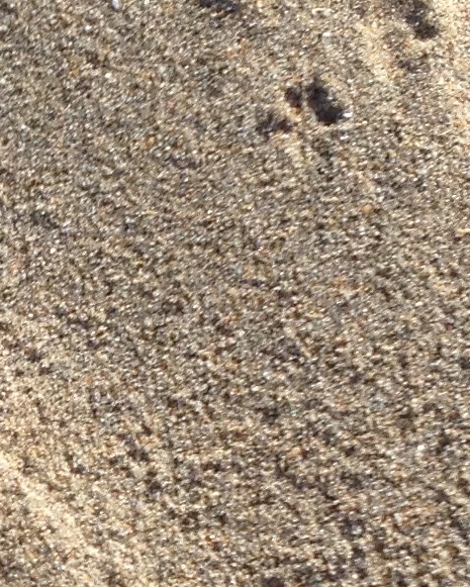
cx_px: -98
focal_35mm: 188
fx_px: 3266
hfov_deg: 8.1
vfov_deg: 10.1
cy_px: 707
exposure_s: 1/1783
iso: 50
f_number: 2.4
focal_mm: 4.28
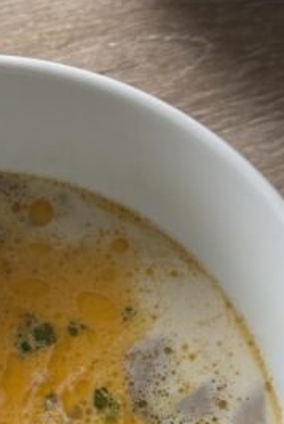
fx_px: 1133
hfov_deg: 14.2
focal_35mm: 96
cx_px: 32
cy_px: 209
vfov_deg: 21.2
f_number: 1.78
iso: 160
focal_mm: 6.76
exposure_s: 1/121
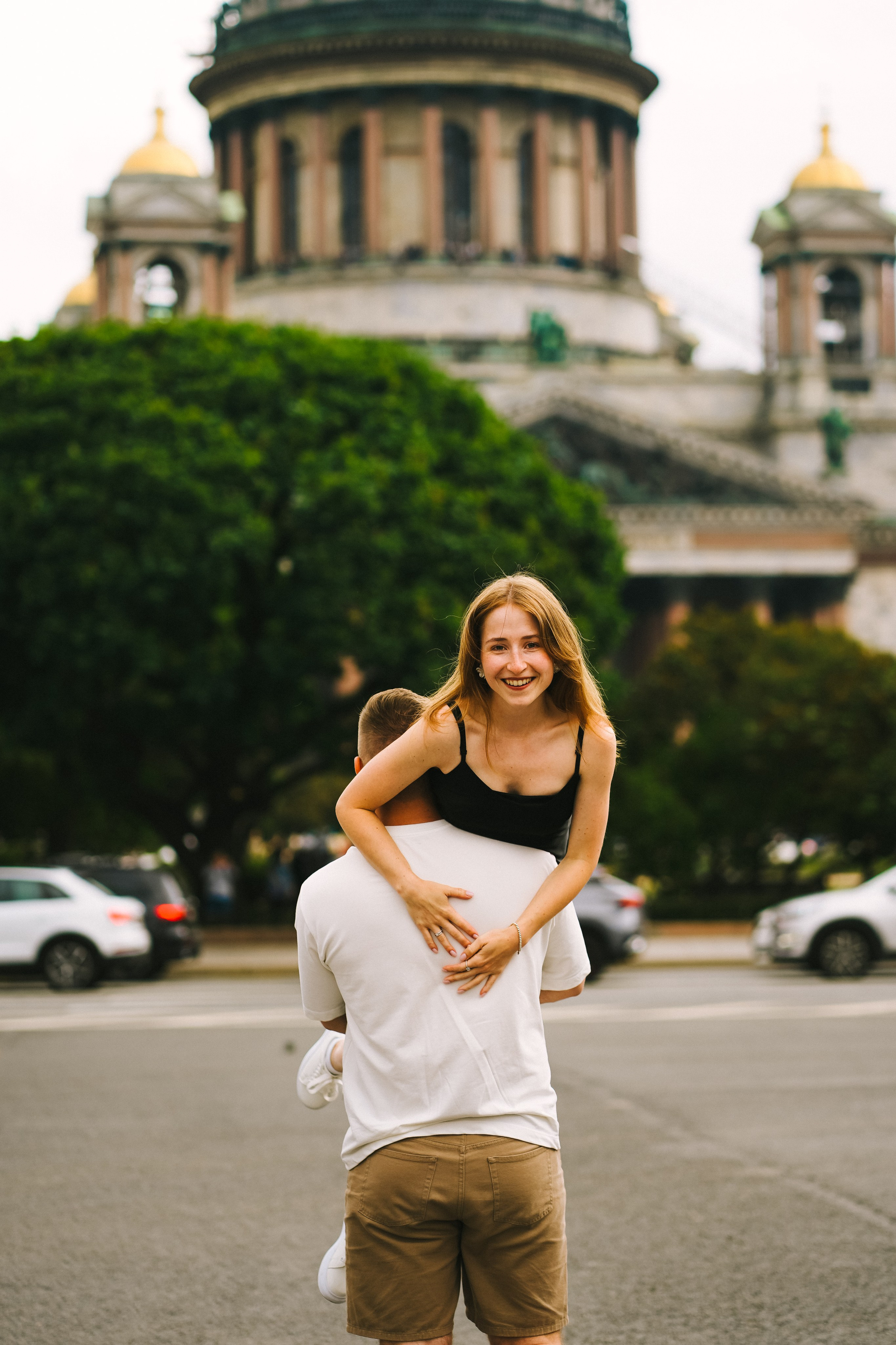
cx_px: 448
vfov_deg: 23.9
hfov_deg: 16.1
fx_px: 3173
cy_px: 672
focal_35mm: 85
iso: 125
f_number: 2.5
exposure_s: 1/640
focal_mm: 85
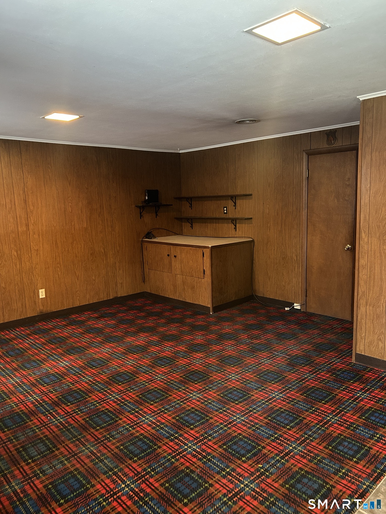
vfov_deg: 67.3
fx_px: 387
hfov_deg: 53.1
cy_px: 257
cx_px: 193
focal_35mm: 26
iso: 500
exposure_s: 1/30
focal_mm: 5.7
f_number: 1.5
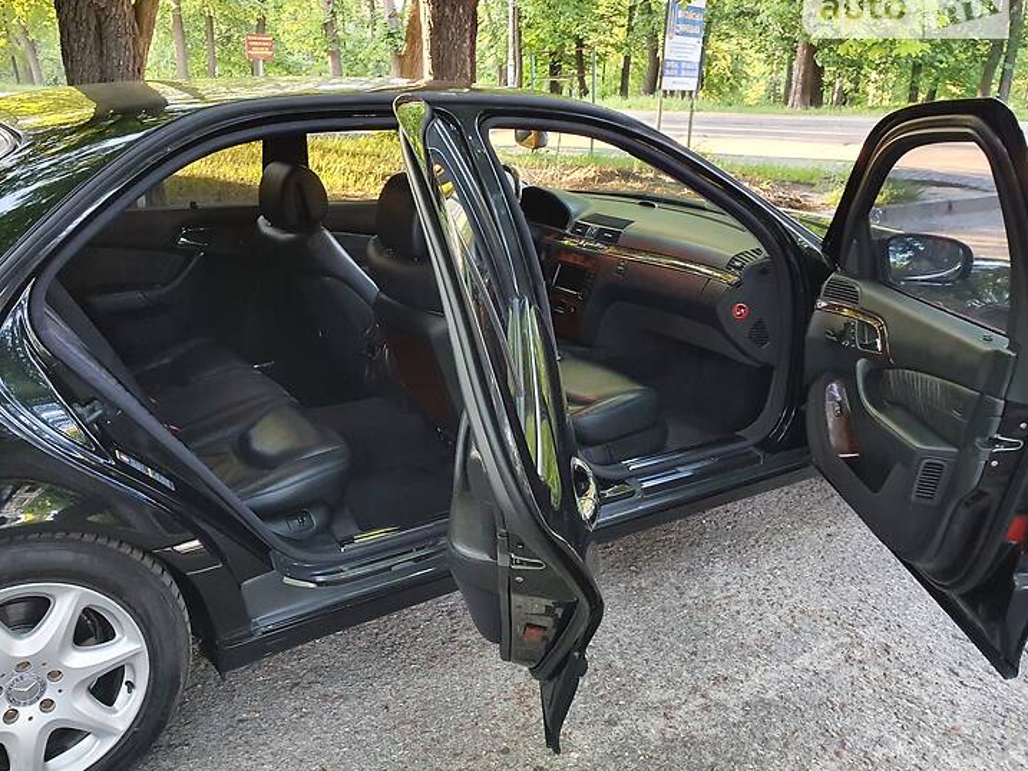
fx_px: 861
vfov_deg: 48.2
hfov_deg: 61.5
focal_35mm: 29
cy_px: 390
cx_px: 457
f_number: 2.4
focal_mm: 4.3
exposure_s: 1/40
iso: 400
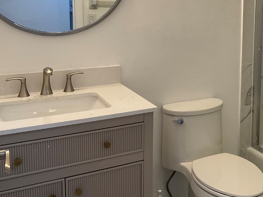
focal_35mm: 48
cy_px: 35
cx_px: 209
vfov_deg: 29.5
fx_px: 365
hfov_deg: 38.2
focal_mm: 3
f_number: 1.8
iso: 40
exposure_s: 1/60
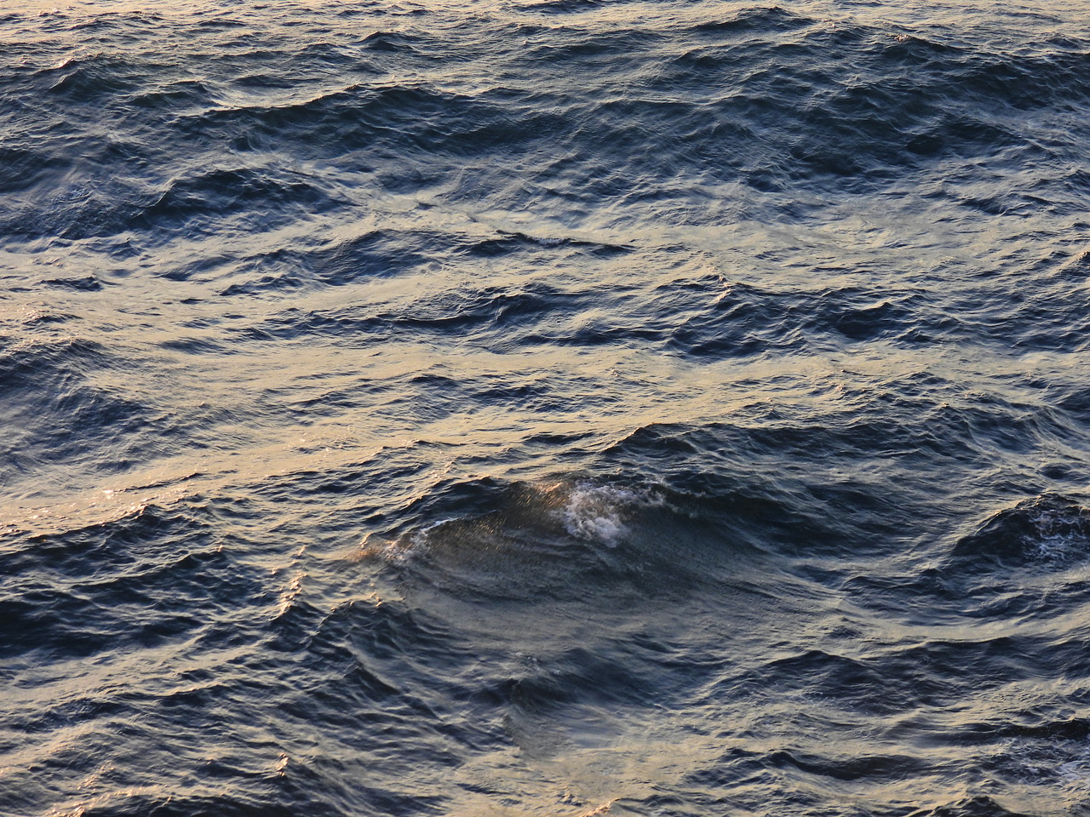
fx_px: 3936
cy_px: 408
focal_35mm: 125
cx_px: 545
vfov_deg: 11.9
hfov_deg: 15.8
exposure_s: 1/160
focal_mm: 22.3
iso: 100
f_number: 4
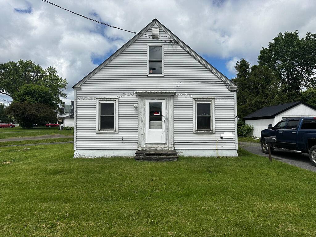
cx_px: 158
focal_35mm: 24
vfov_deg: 56.8
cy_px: 118
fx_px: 219
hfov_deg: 71.6
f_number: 1.78
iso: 80
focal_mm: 6.86
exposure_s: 1/7042
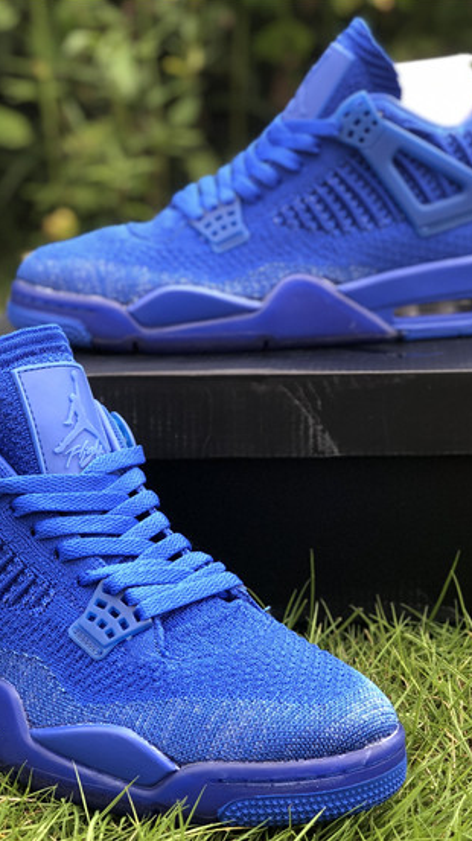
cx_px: 251
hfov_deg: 15.9
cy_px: 420
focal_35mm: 76
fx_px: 1693
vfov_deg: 27.9
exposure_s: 1/120
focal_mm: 6
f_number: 2.4
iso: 25
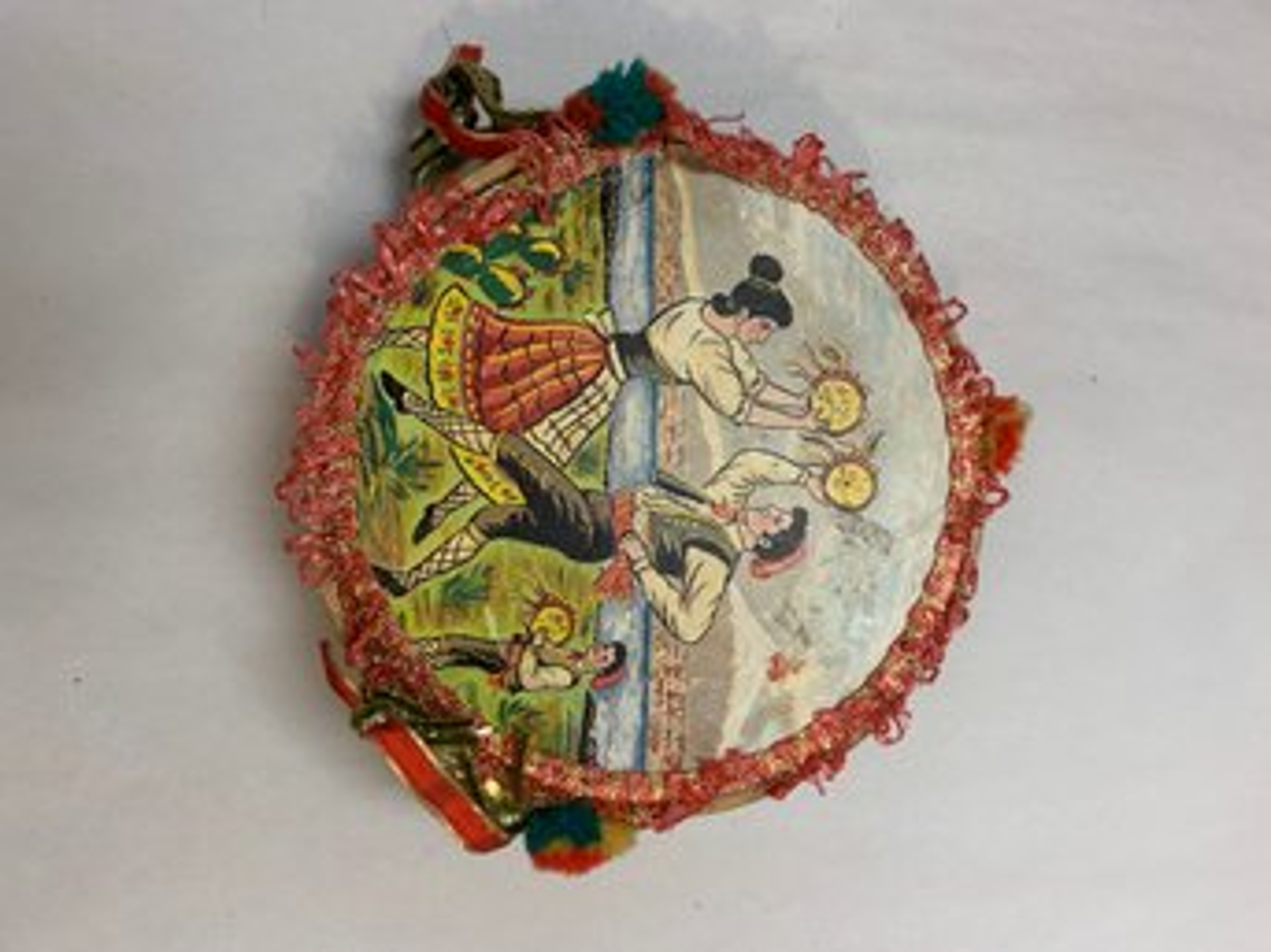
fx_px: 954
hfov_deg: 67.3
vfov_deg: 53.0
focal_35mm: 26
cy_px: 476
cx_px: 636
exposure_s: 1/60
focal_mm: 4.25
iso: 50
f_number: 1.8
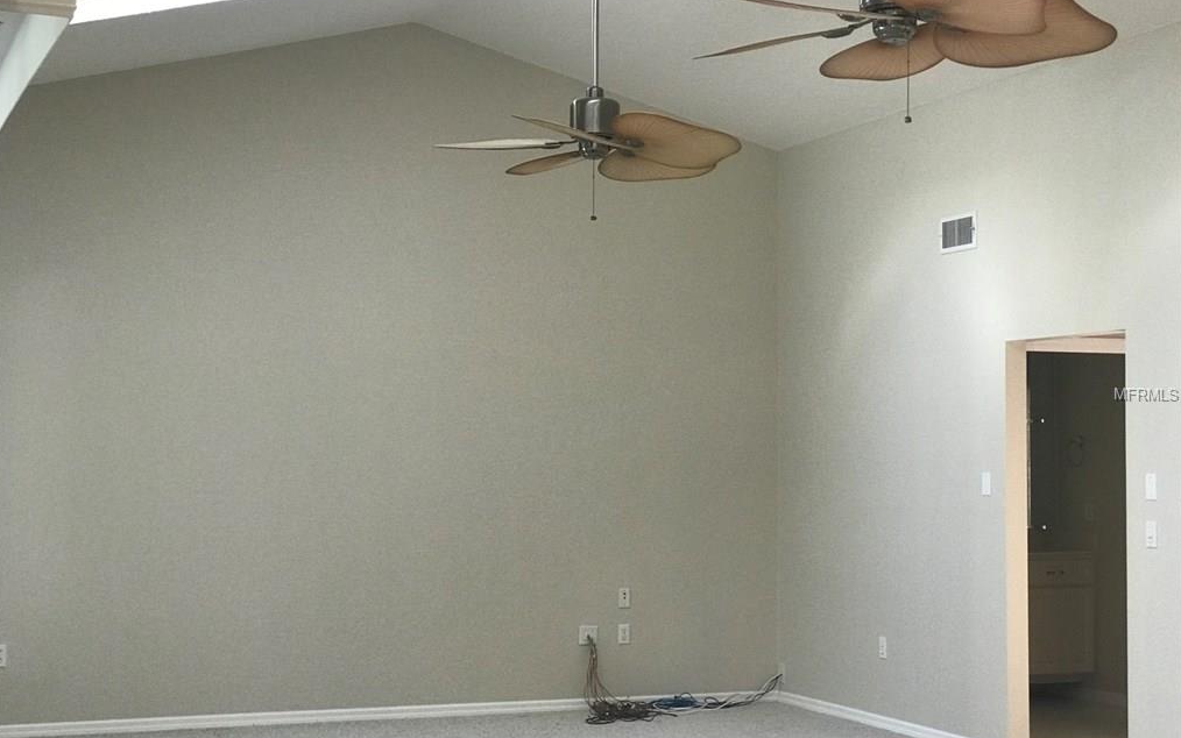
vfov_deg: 21.3
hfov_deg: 33.5
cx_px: 588
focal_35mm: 61
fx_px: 1964
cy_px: 395
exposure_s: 1/60
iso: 250
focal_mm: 6.6
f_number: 2.8
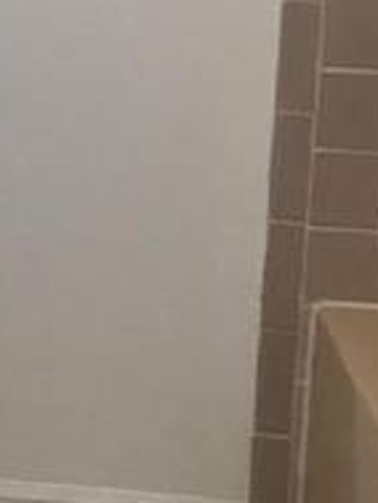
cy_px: -59
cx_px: -157
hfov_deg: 15.5
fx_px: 1294
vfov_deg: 20.9
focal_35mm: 89
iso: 40
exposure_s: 1/30
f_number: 1.8
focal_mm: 3.99
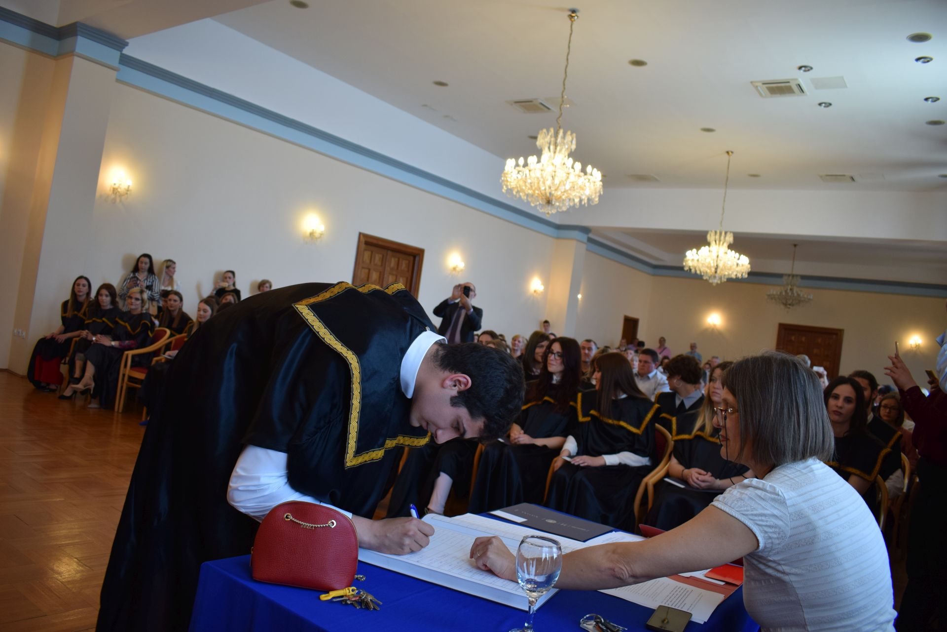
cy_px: 316
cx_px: 474
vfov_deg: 47.9
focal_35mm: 27
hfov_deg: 67.4
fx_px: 710
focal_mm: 18
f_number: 4.5
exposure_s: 1/80
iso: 400
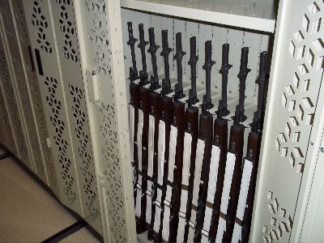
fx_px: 337
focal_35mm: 36
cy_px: 122
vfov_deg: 39.7
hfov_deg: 51.4
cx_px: 162
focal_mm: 6.5
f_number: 3.1
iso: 160
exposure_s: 1/30
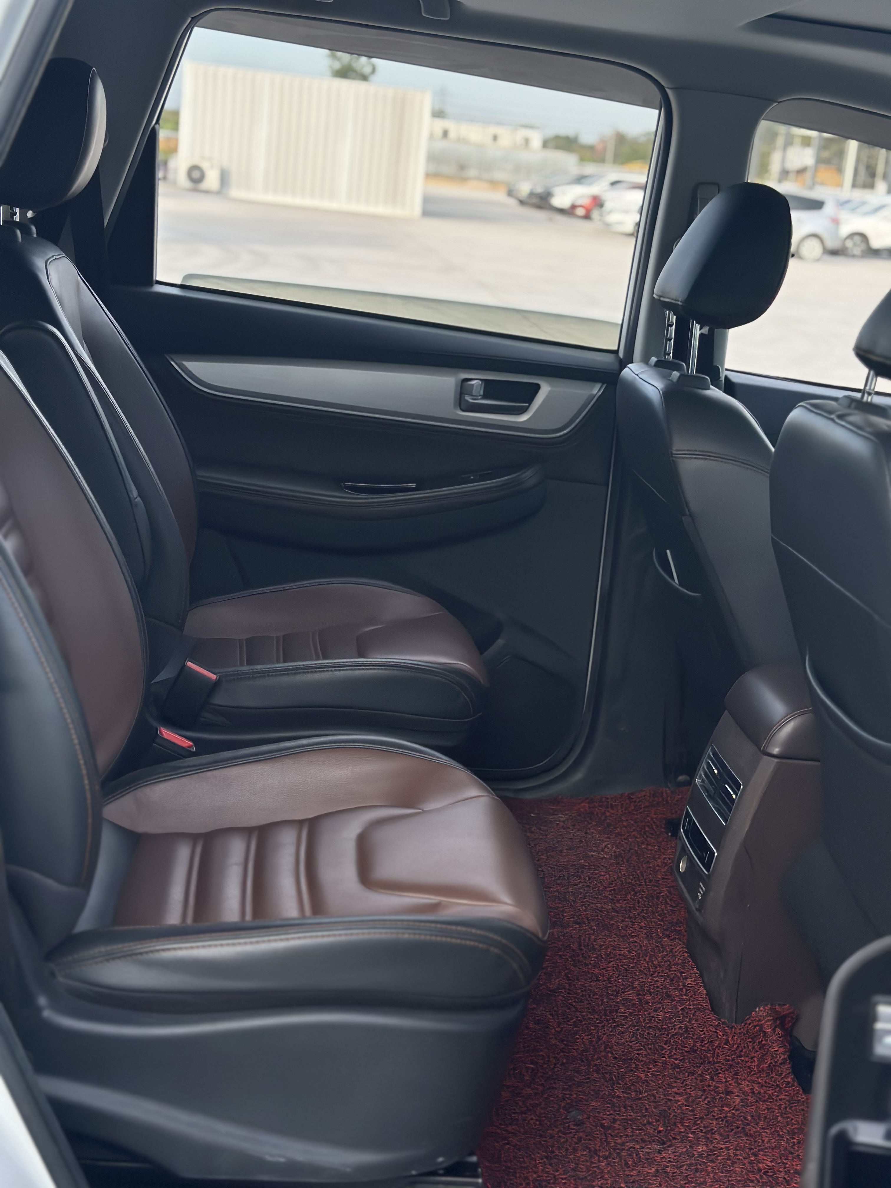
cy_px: 594
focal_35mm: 48
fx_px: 1647
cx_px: 446
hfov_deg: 30.3
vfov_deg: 39.7
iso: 80
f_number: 1.78
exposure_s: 1/1497
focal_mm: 6.86
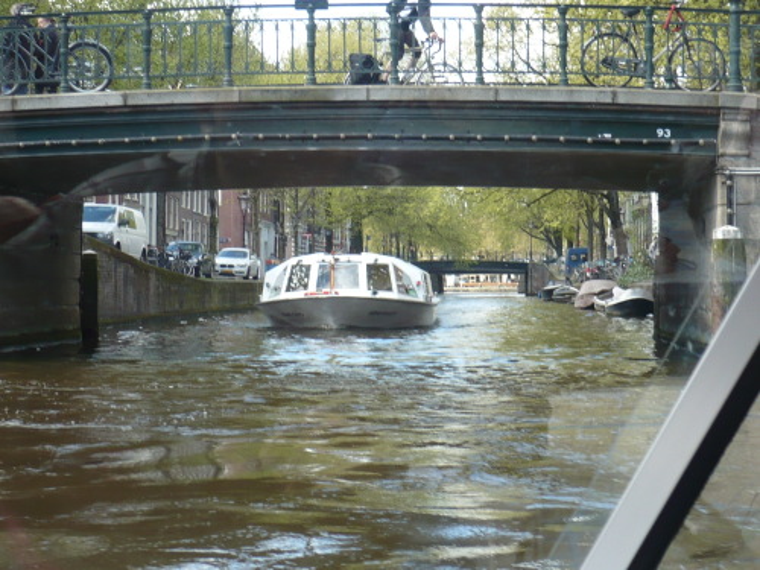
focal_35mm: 75
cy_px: 285
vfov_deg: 19.6
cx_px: 380
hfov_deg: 26.0
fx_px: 1647
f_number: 3.5
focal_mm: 9.1
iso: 100
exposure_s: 1/160
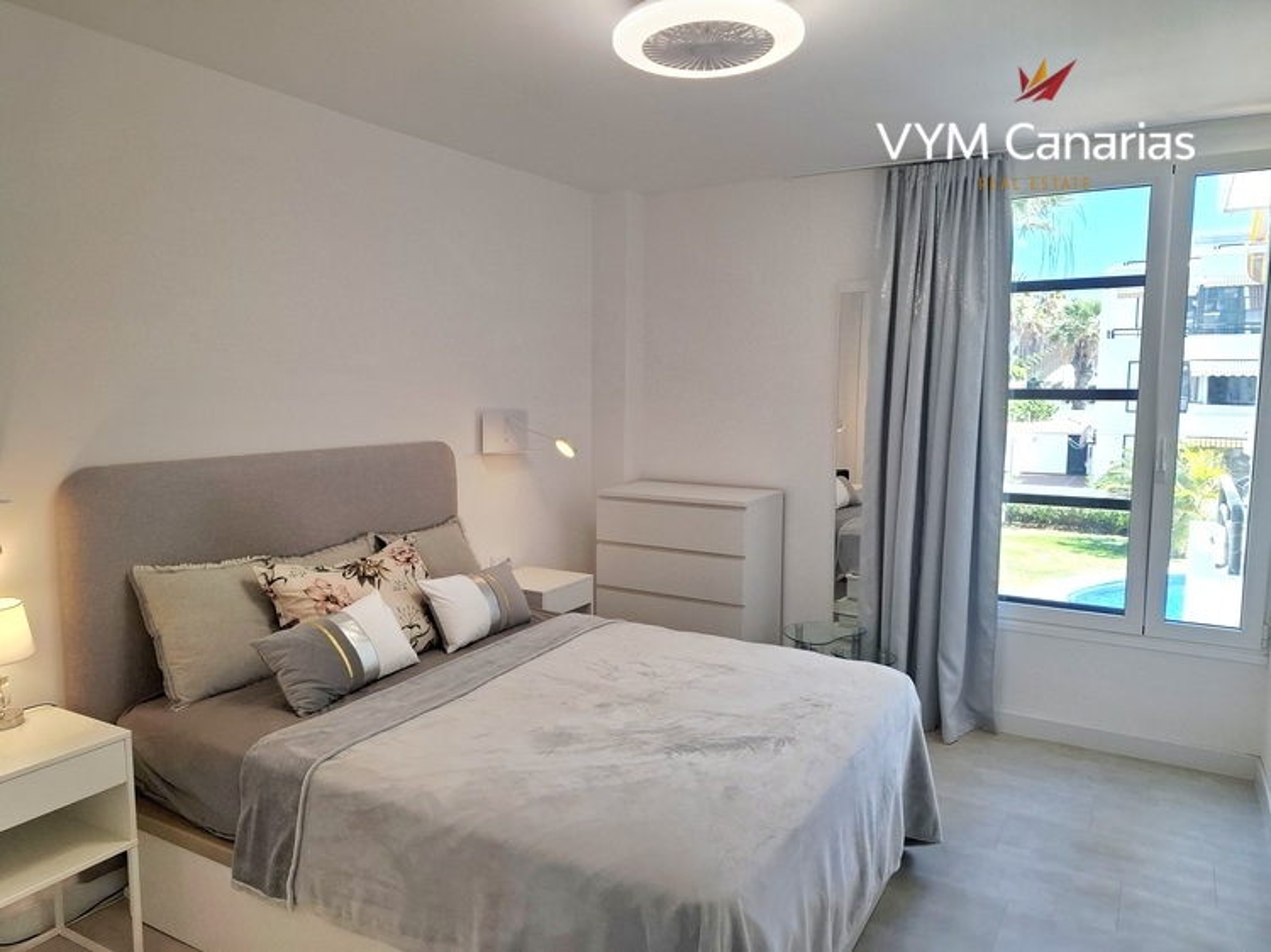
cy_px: 476
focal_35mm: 23
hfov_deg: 73.9
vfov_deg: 58.9
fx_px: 844
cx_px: 636
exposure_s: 1/143
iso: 50
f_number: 1.8
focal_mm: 5.54
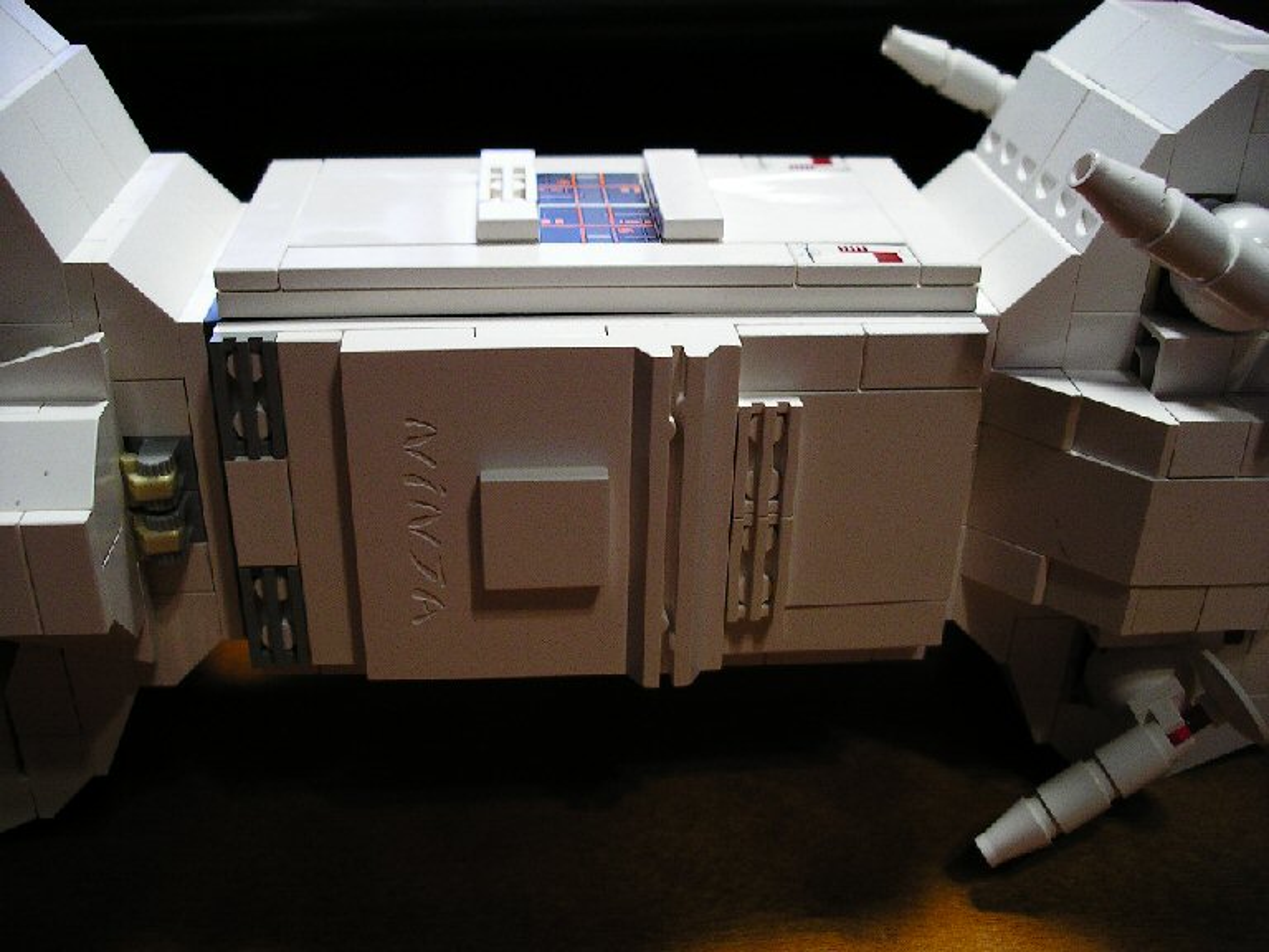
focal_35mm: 37
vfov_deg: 38.7
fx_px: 1356
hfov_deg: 50.1
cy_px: 476
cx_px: 634
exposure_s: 1/36
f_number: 2.8
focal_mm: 7.8
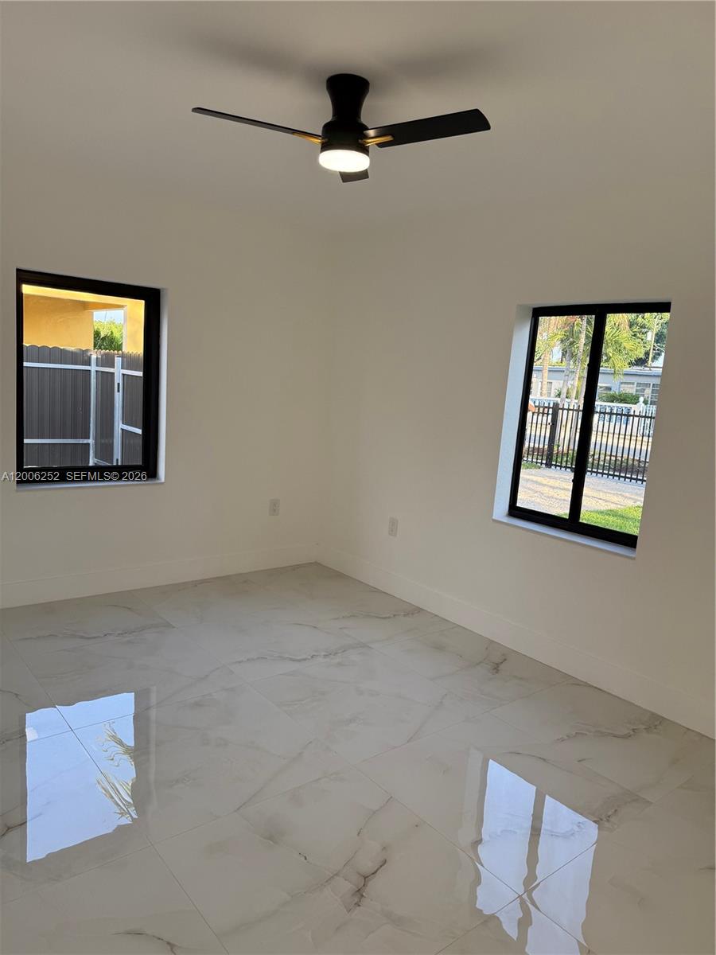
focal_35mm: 24
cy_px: 478
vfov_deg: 71.6
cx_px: 358
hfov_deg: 56.8
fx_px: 662
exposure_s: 1/280
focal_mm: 6.76
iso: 100
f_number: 1.78
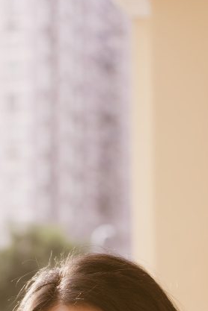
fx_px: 1248
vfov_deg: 13.6
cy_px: 426
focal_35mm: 144
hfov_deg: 9.5
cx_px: 108
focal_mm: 50
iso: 100
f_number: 3.5
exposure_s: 1/100
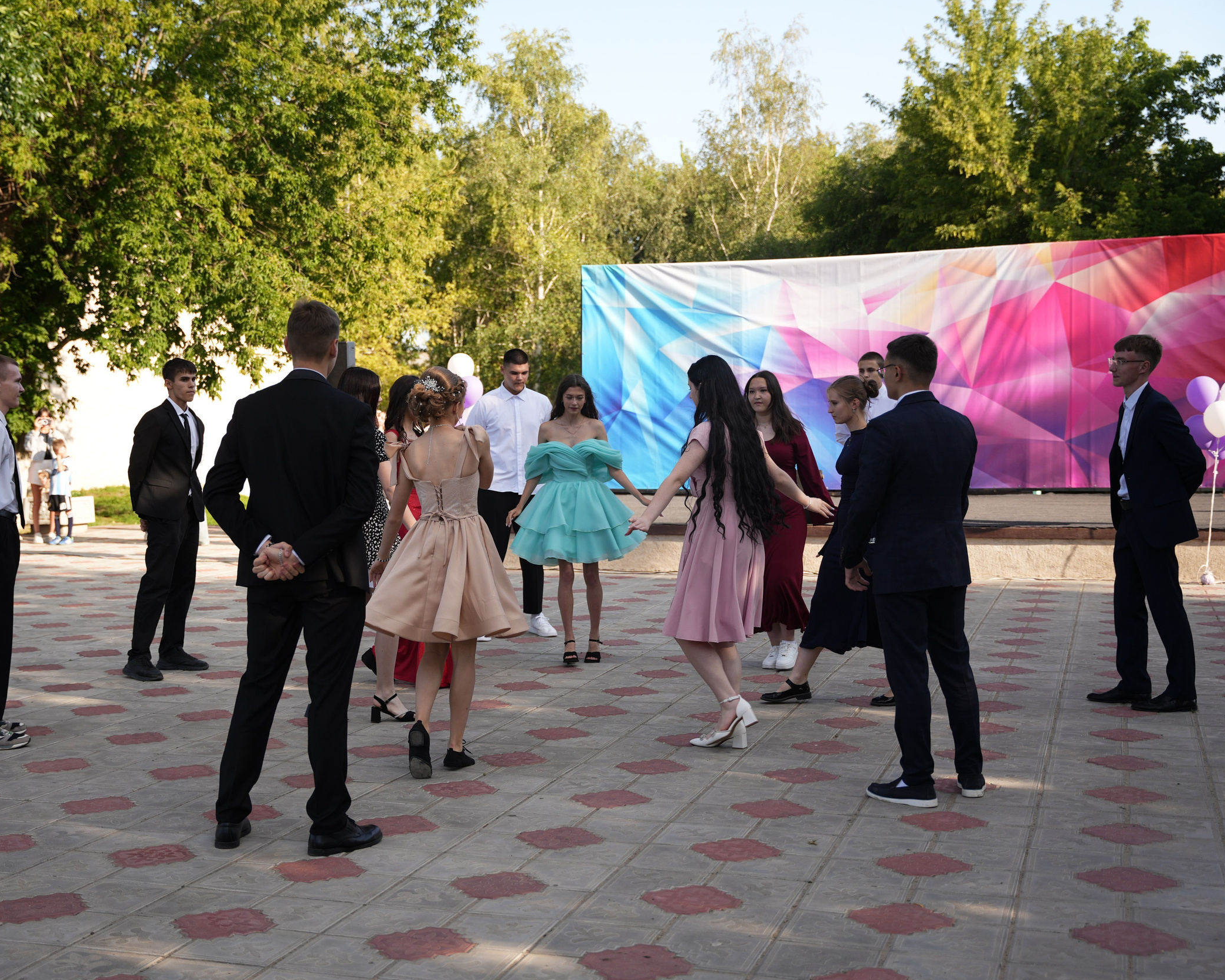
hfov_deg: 40.3
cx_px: 559
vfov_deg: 32.7
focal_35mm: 46
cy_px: 483
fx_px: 1668
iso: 160
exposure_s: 1/500
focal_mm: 40
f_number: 2.8
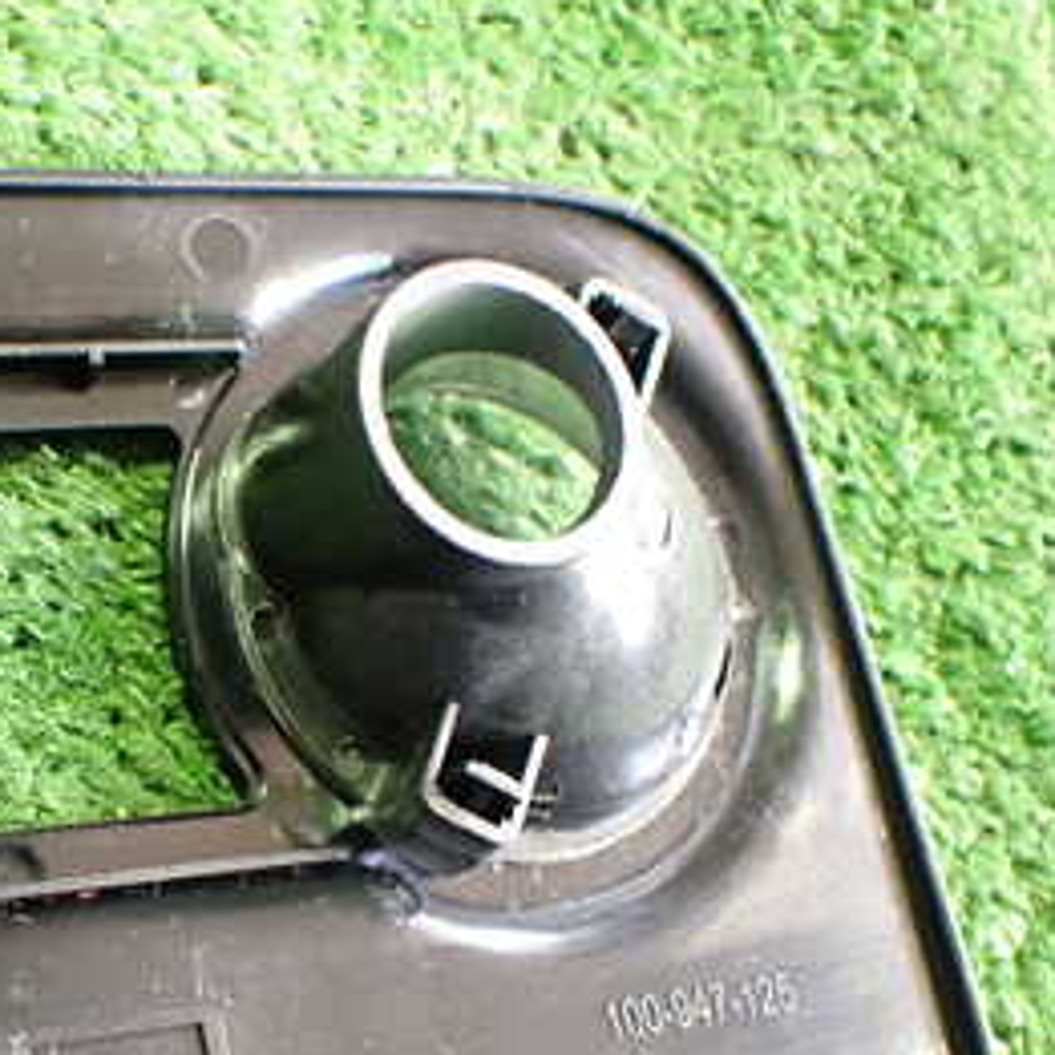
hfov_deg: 27.1
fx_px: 2103
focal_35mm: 61
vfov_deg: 27.7
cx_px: 89
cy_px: 804
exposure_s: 1/40
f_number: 2.3
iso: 800
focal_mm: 5.4
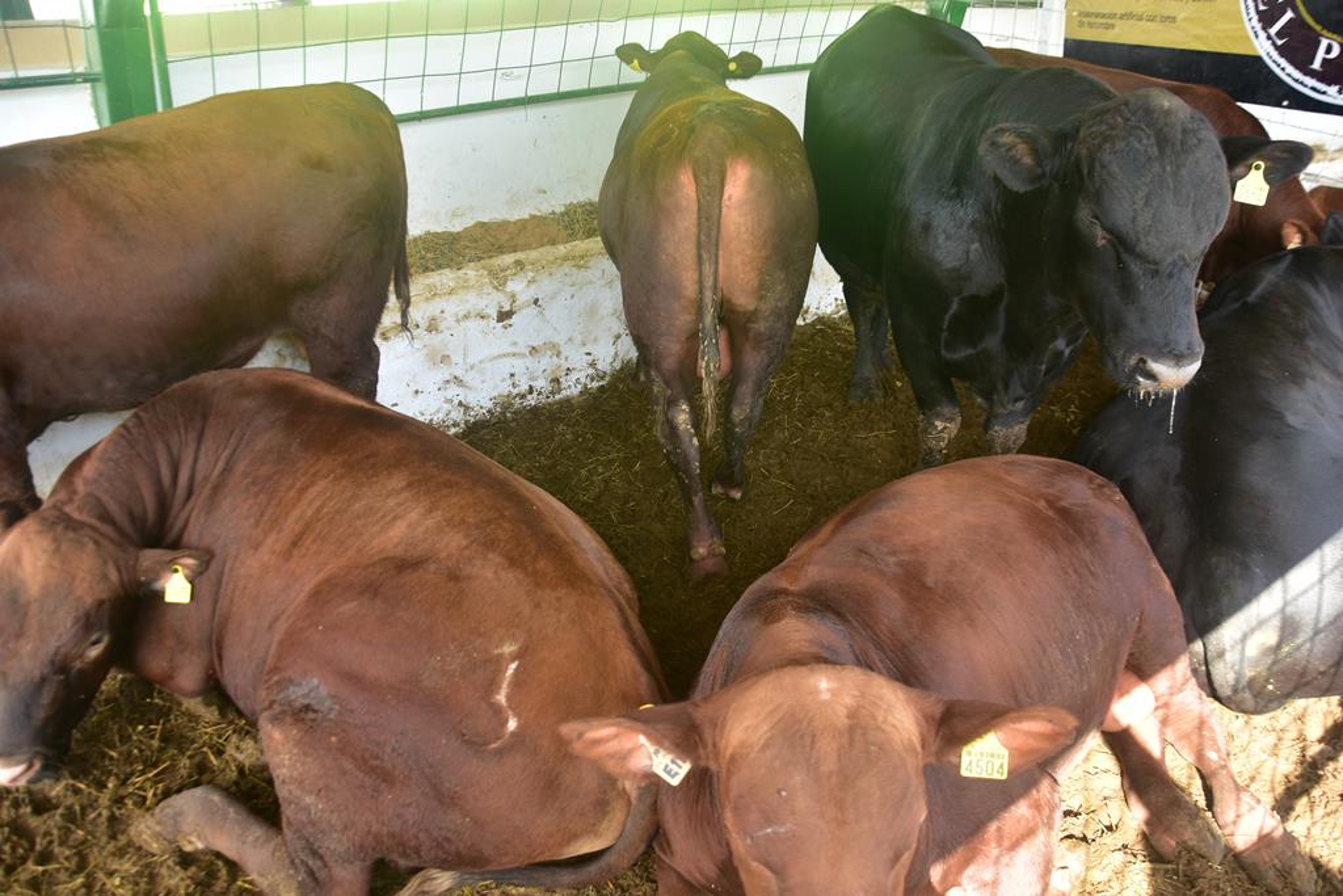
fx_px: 1007
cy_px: 448
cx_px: 672
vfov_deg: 47.9
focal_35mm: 27
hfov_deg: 67.4
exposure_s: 1/80
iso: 160
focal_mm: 18
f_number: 3.5
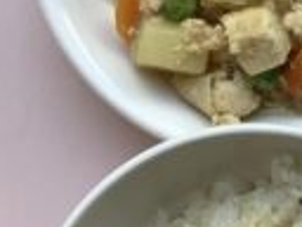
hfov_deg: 15.0
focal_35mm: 121
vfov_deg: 12.2
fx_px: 1056
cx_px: 465
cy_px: 134
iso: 32
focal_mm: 3.3
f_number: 2.4
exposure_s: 1/100
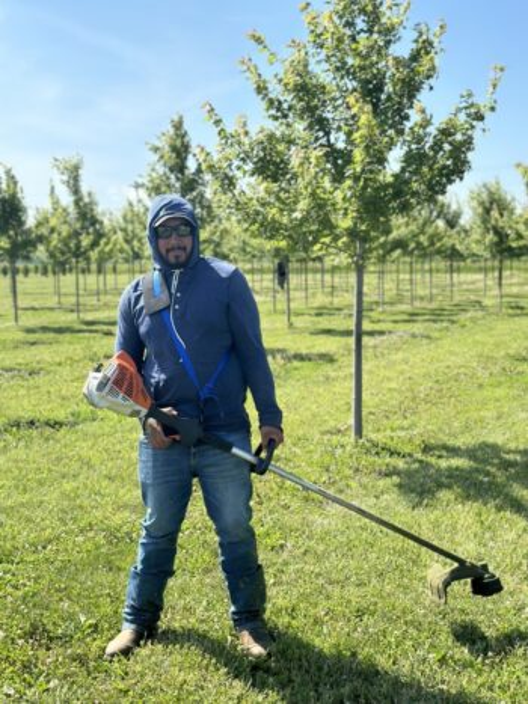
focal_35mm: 48
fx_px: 977
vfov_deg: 39.7
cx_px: 264
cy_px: 352
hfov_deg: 30.3
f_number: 1.78
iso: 80
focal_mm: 6.86
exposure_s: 1/3367
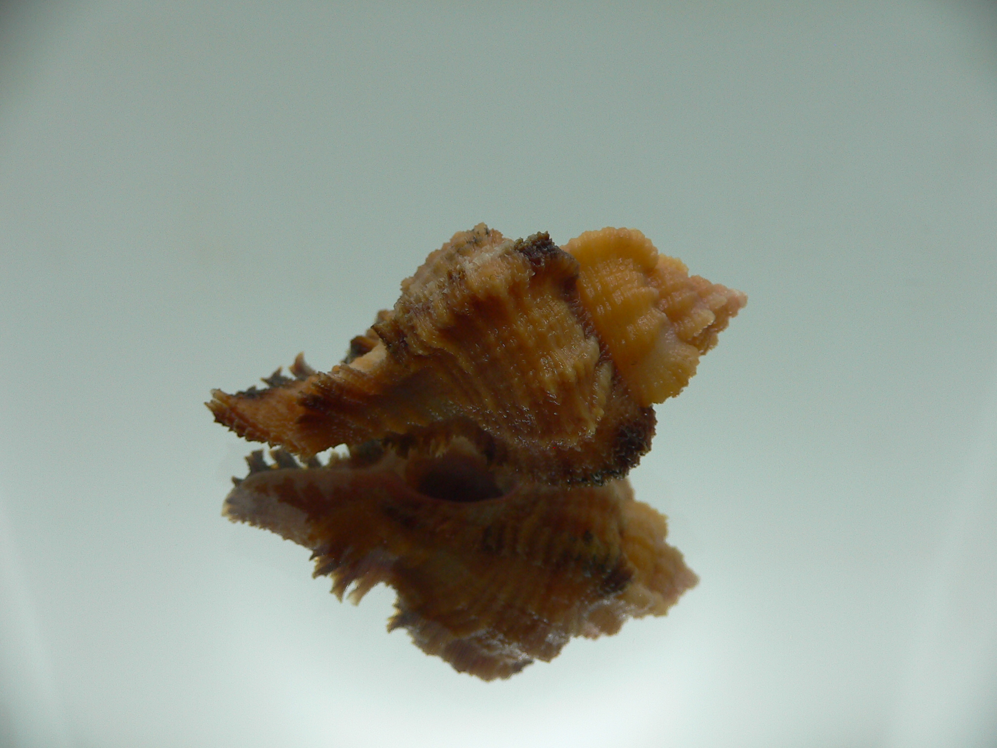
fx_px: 1008
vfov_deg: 40.7
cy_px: 374
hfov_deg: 52.6
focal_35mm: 35
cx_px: 498
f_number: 2.8
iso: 80
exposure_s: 1/80
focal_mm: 4.6
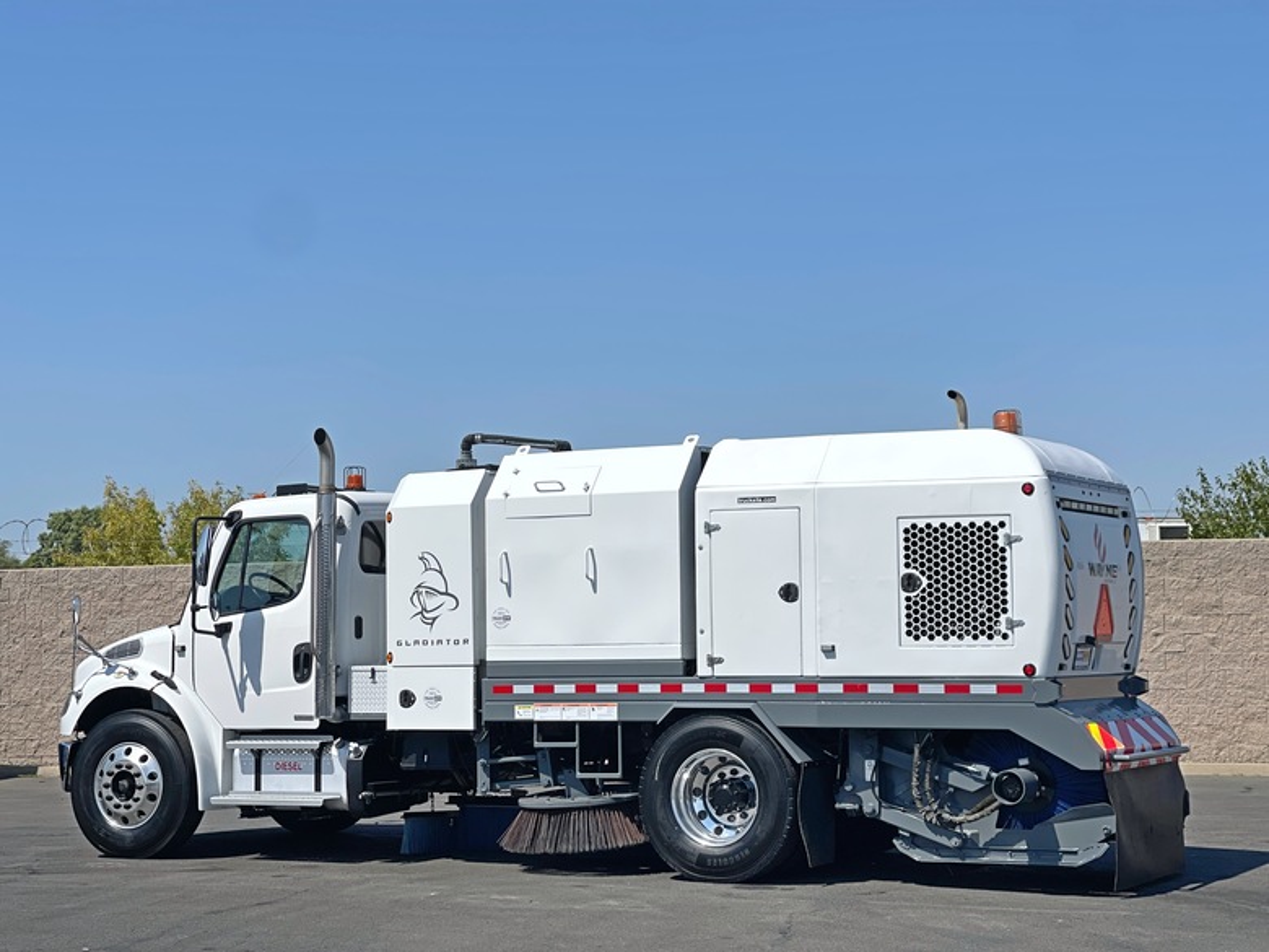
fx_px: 2346
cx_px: 634
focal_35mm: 64
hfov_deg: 30.3
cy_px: 476
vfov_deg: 22.9
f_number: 2.2
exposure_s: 1/3425
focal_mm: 7.5
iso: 32
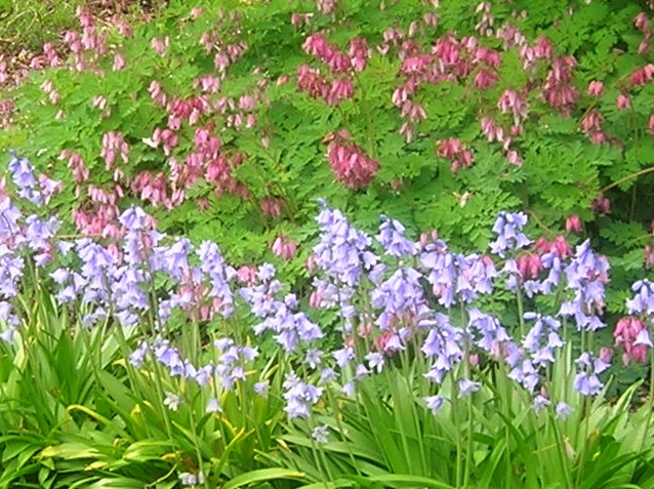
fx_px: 2302
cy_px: 239
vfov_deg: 12.1
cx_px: 134
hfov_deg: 16.1
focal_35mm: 122
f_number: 2.9
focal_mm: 5.7
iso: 50
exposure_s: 1/52.1
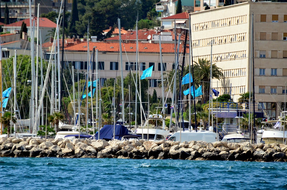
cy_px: 95
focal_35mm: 450
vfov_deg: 3.0
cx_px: 144
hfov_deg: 4.6
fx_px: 3579
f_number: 5.6
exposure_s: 1/8000
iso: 2000
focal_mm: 300
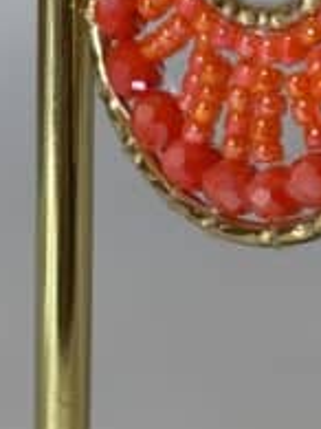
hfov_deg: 5.4
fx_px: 3379
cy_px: 198
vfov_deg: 7.3
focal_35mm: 273
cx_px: 97
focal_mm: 5.96
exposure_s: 1/118
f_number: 1.6
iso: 25
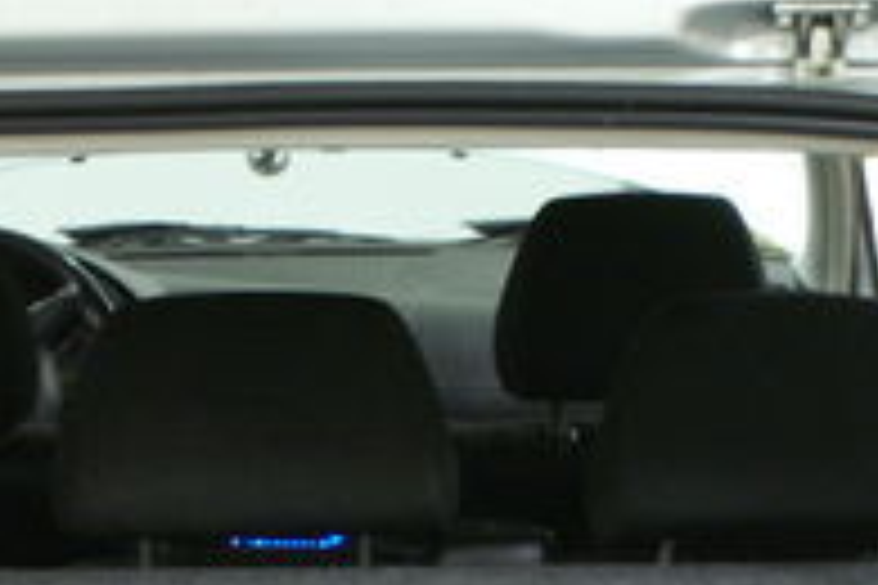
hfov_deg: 14.8
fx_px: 3365
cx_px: 207
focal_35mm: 138
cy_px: 770
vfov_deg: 9.7
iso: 800
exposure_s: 1/4
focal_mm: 28
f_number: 4.5
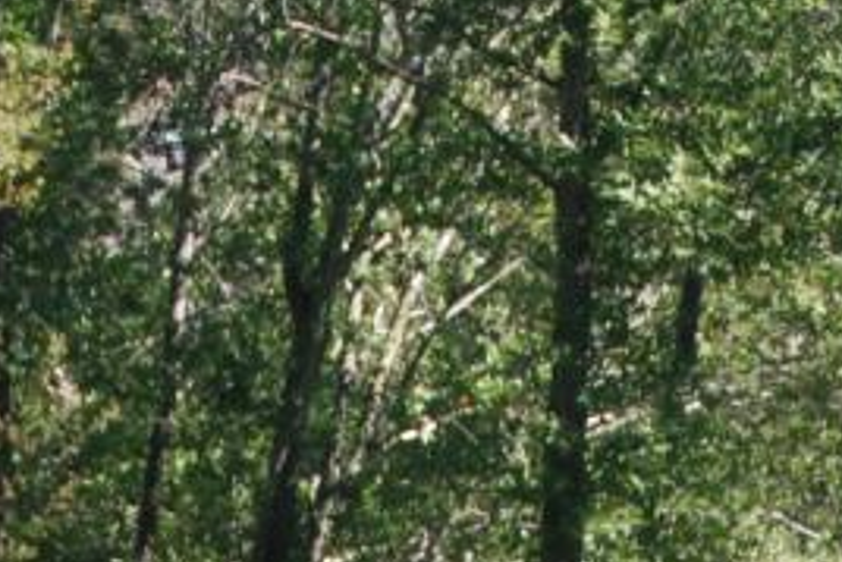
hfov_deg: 8.8
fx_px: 5499
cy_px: 1356
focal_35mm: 235
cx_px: 317
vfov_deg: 5.6
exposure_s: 1/125
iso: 125
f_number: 5.6
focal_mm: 28
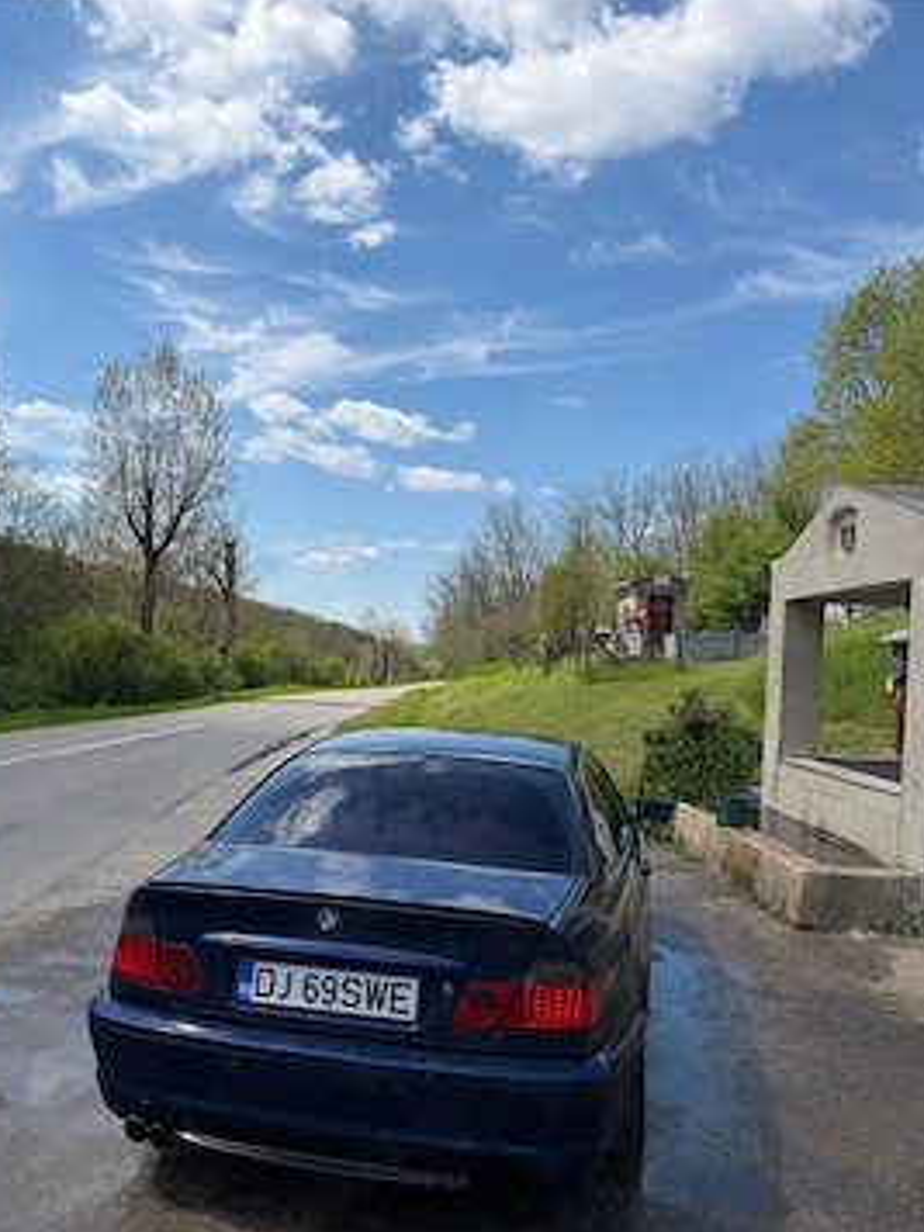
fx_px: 961
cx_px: 419
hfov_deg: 51.3
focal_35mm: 27
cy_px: 685
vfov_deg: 65.1
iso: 80
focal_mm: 6.76
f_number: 1.78
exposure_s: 1/4975
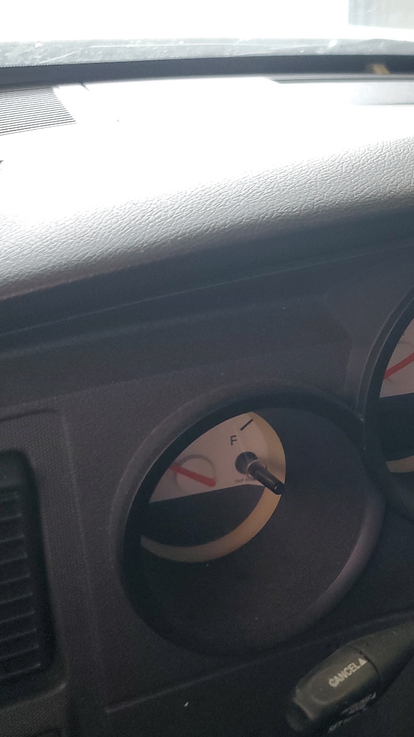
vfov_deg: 52.8
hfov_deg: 29.7
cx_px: 381
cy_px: 368
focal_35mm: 38
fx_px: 742
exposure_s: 1/120
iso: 90
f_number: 1.5
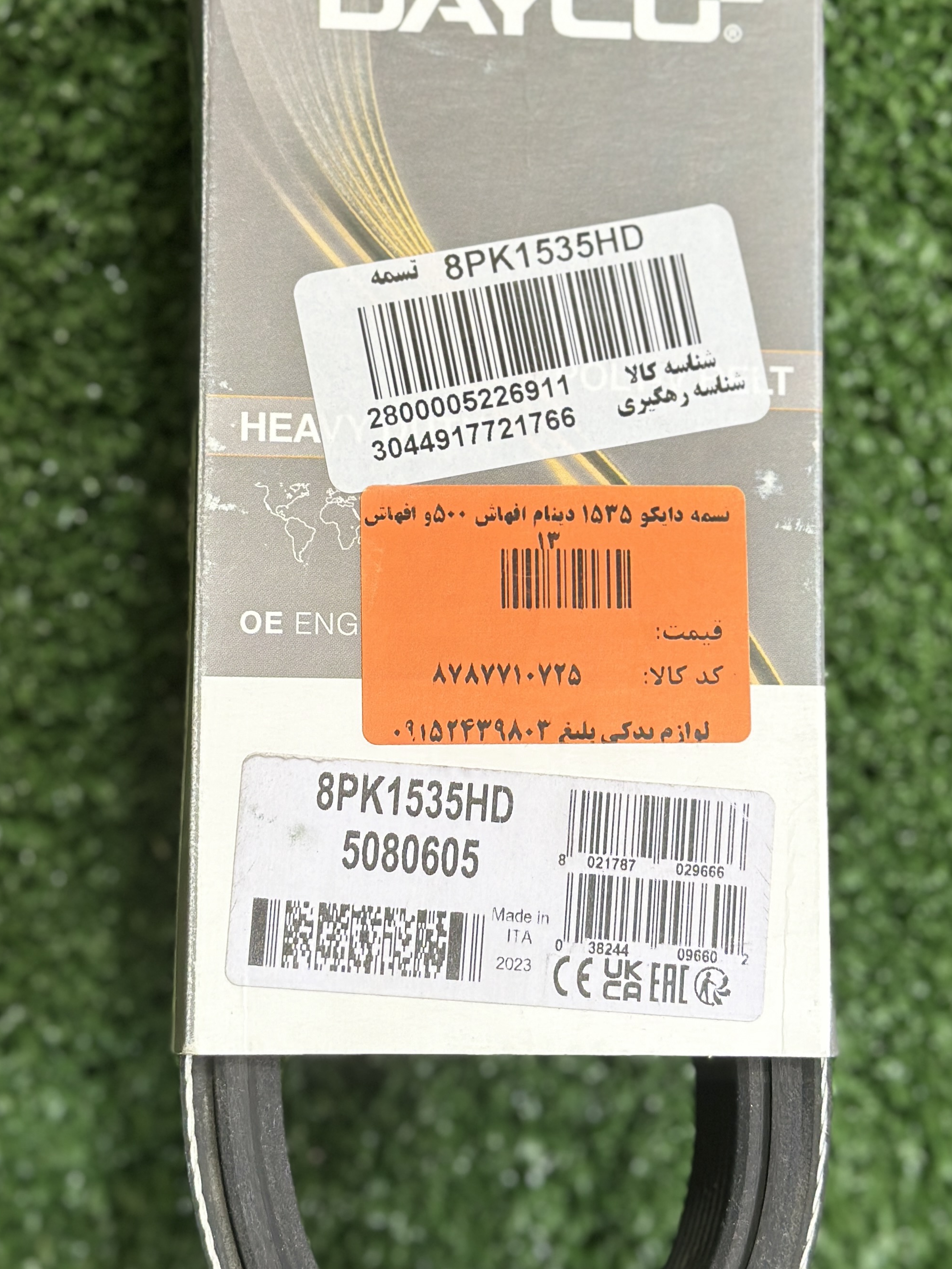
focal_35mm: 73
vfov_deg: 26.7
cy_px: 612
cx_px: 482
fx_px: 2677
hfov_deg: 20.2
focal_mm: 6.86
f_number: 1.78
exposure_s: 1/50
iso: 64
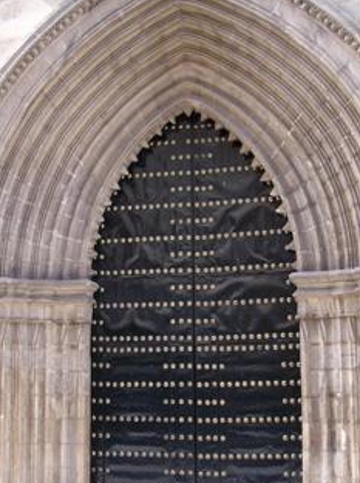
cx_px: 160
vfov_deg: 38.2
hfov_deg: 29.0
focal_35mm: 50
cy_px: 252
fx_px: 695
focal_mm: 6.3
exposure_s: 1/125
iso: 80
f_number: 2.8
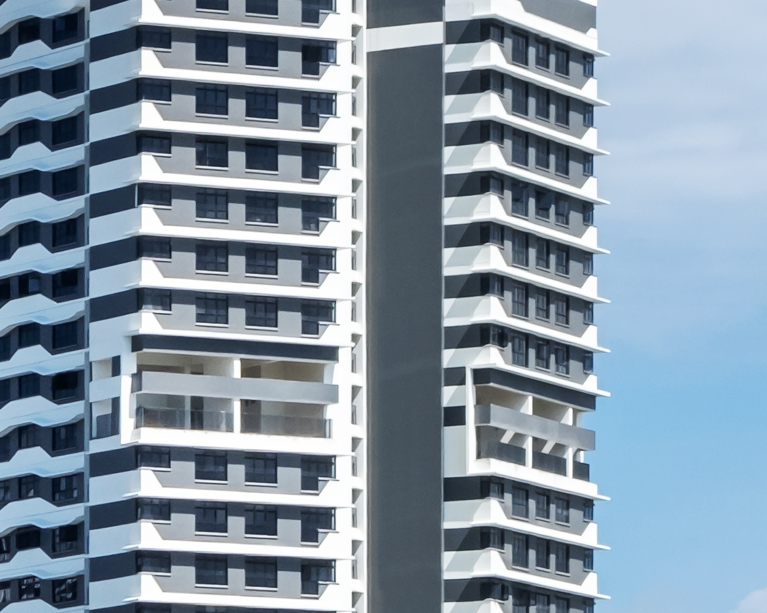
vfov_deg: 5.0
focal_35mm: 312
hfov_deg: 5.9
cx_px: -1263
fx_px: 7081
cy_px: 485
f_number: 16
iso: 200
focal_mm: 34.3
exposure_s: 1/160
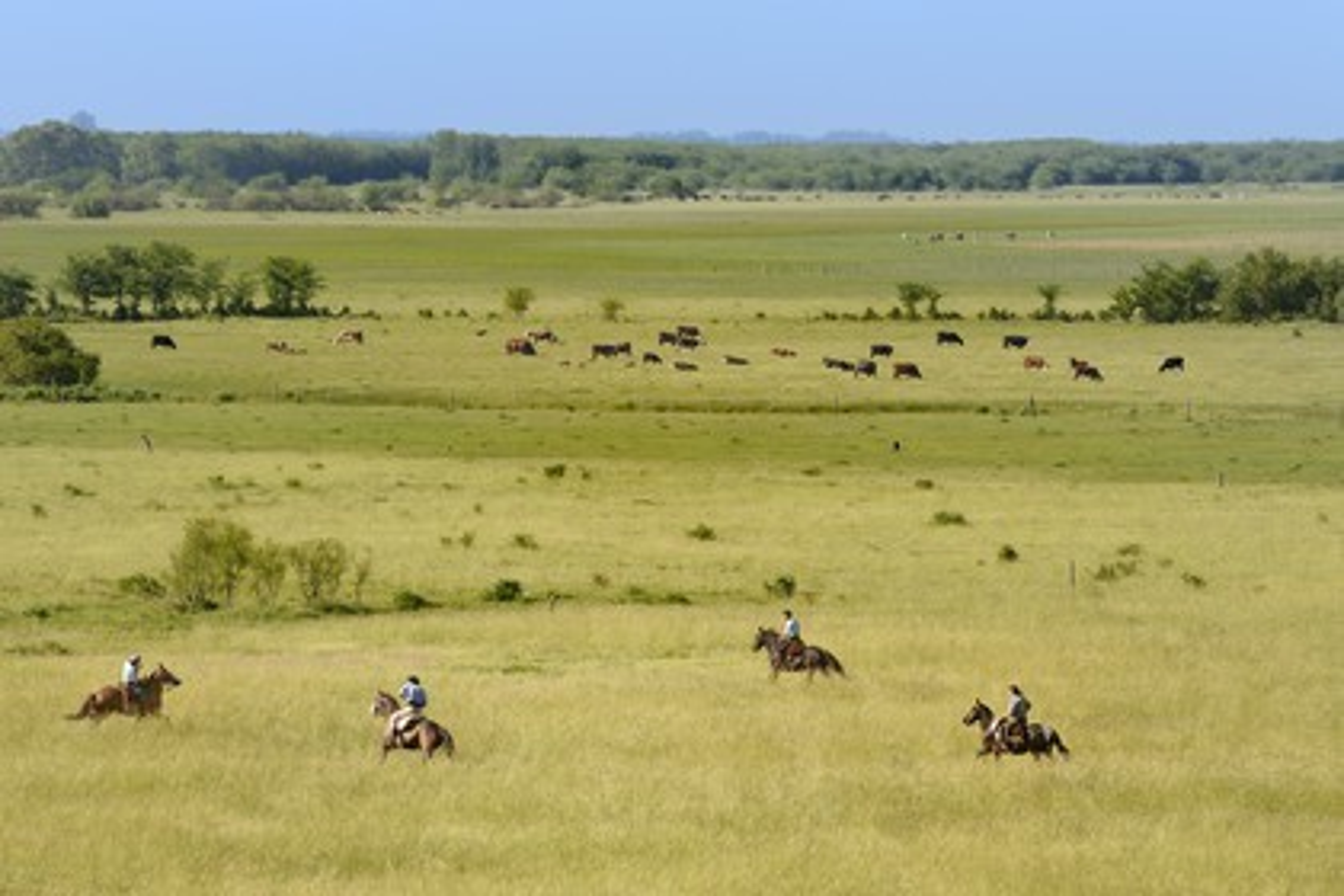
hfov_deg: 10.3
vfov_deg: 6.9
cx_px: 672
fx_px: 7466
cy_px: 448
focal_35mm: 200
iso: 200
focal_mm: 200
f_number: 9
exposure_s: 1/320
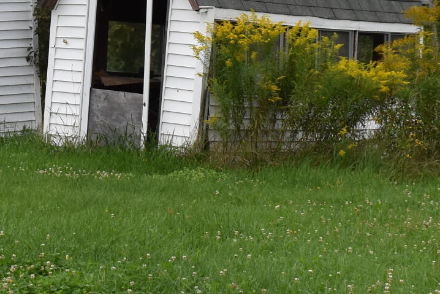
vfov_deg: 7.3
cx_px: -85
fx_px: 2298
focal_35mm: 188
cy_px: 25
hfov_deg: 10.8
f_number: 5.6
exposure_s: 1/250
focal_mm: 30
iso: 360
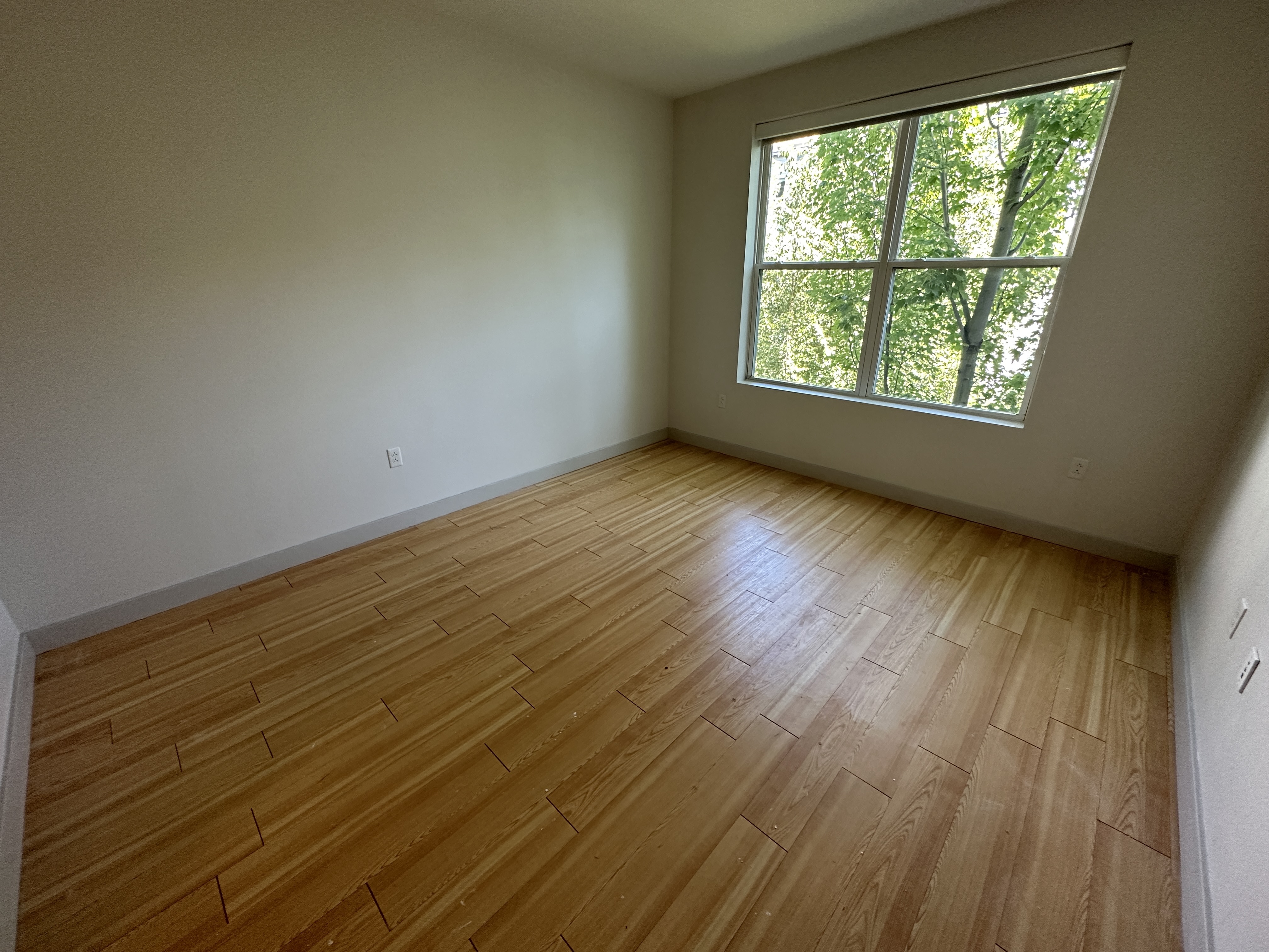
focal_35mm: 14
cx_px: 634
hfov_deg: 102.1
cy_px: 476
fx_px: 513
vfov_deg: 85.7
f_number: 2.2
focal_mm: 2.22
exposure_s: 1/120
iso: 250
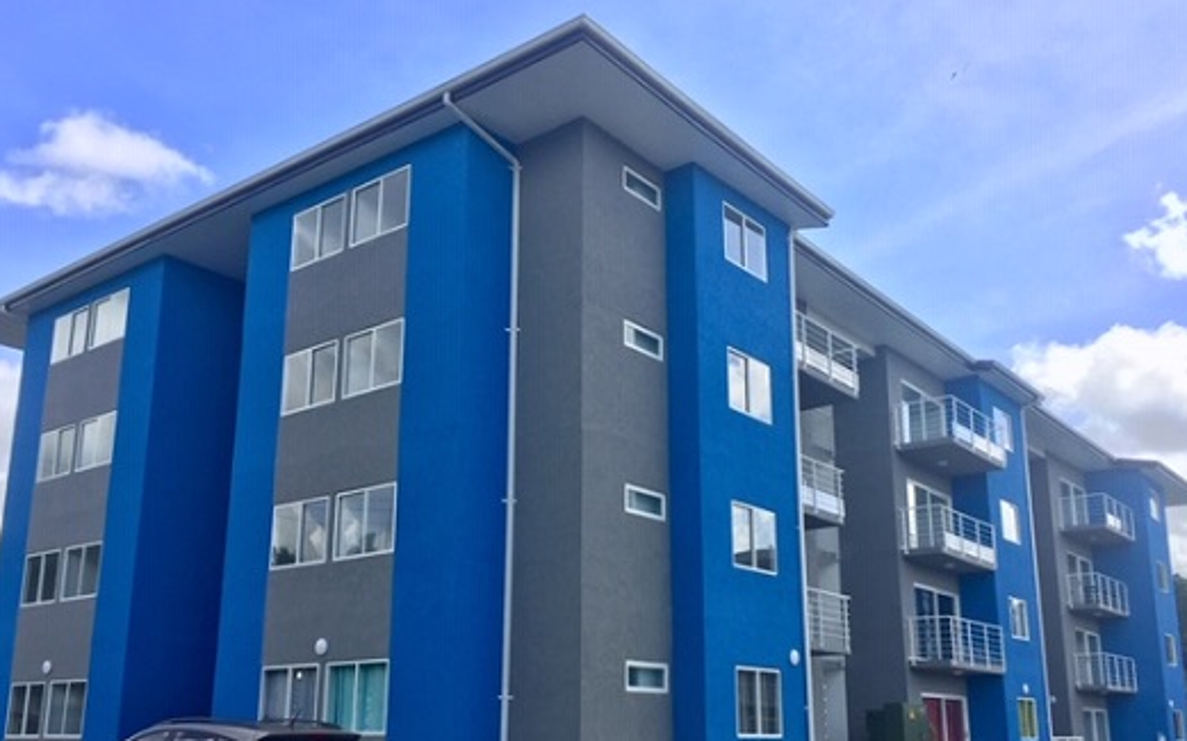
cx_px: 581
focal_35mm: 34
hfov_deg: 56.7
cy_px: 472
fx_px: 1099
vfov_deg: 37.0
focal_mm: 4.15
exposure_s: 1/1412
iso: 32
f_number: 2.2
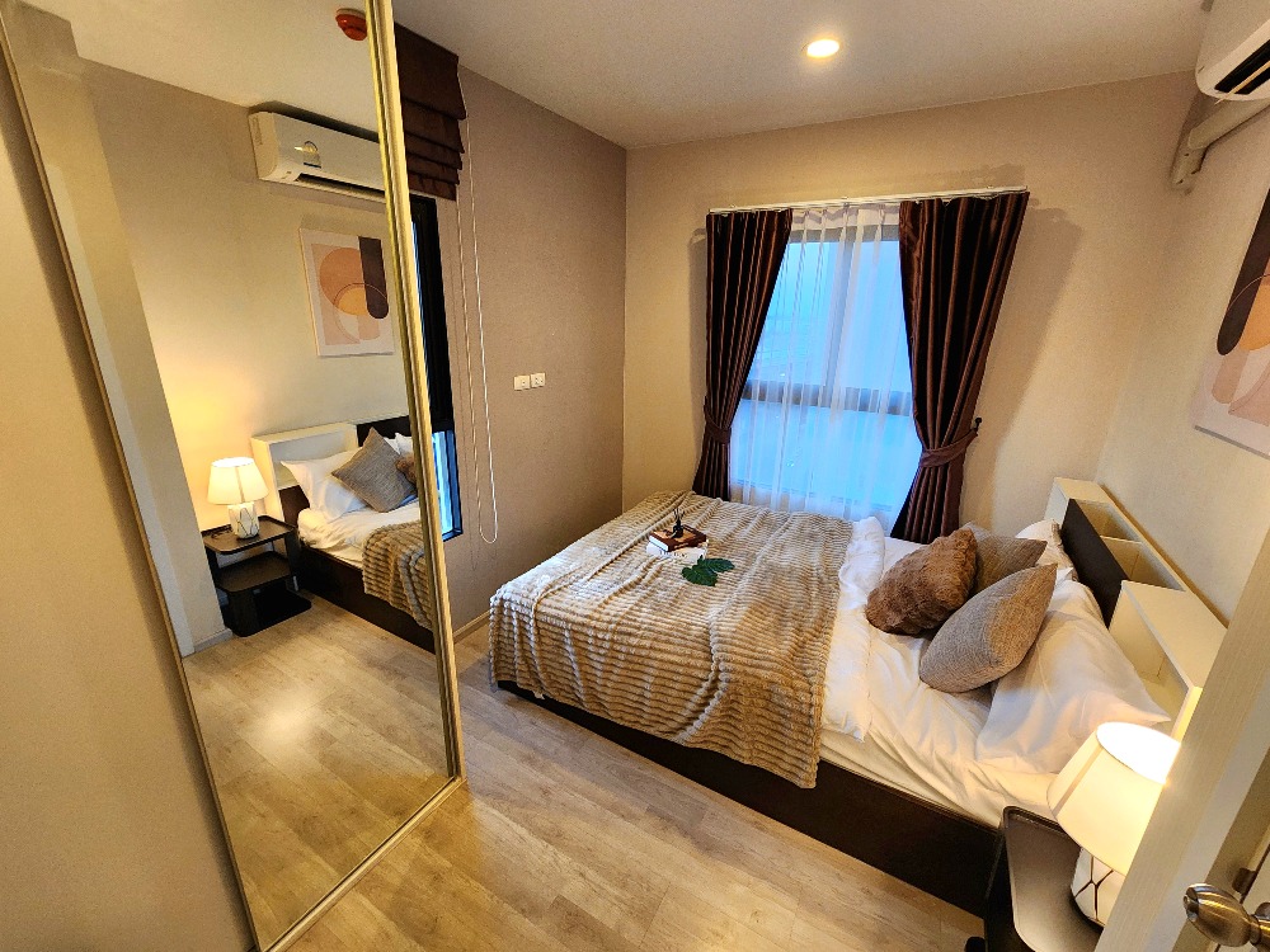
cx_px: 635
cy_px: 476
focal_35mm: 13
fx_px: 477
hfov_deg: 106.2
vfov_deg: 89.9
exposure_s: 1/33
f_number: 2.2
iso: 320
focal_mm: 2.2
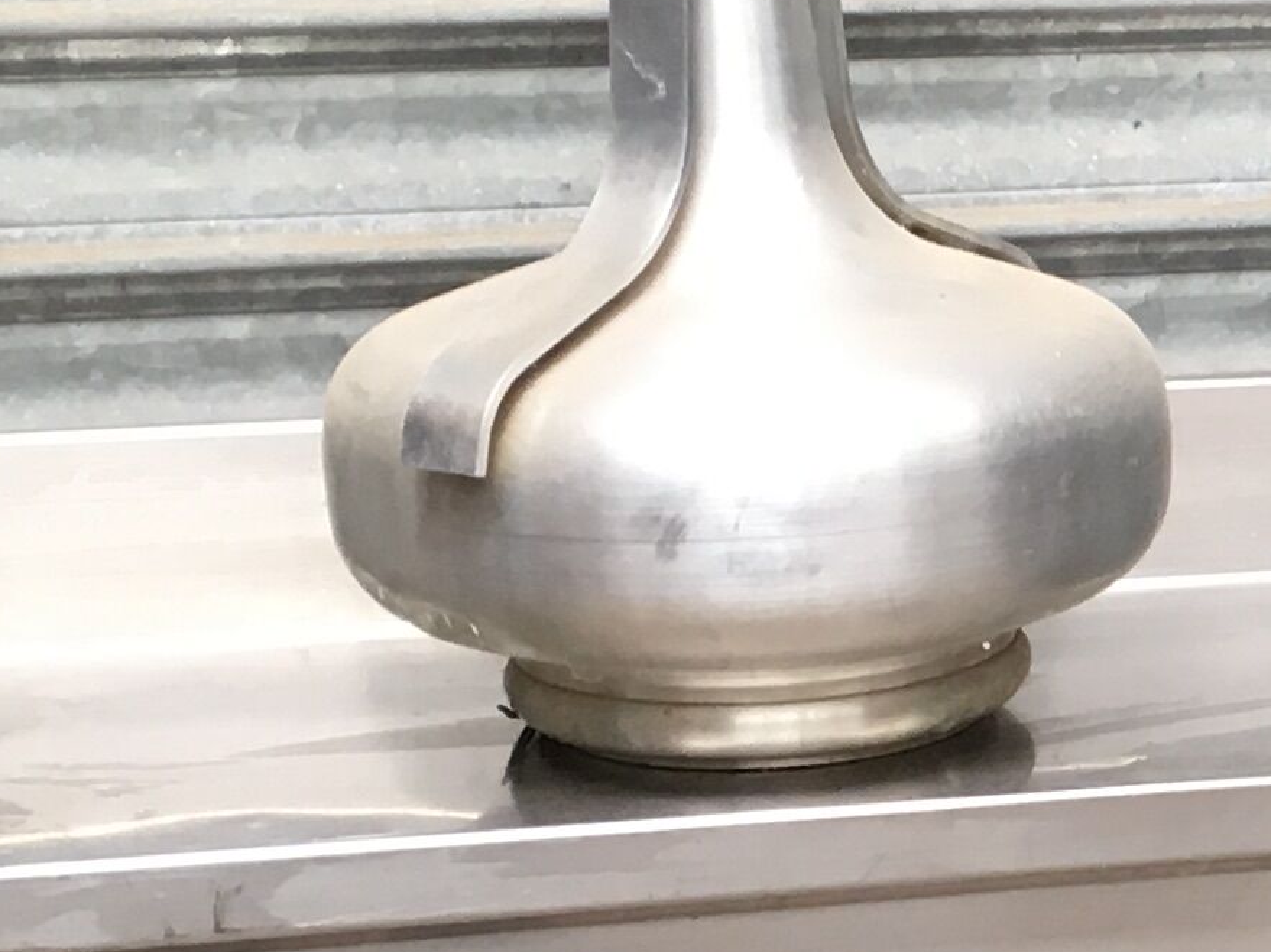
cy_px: 683
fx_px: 4883
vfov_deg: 11.1
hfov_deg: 13.7
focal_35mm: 133
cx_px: 2046
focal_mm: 4.15
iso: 40
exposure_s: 1/33
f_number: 2.2
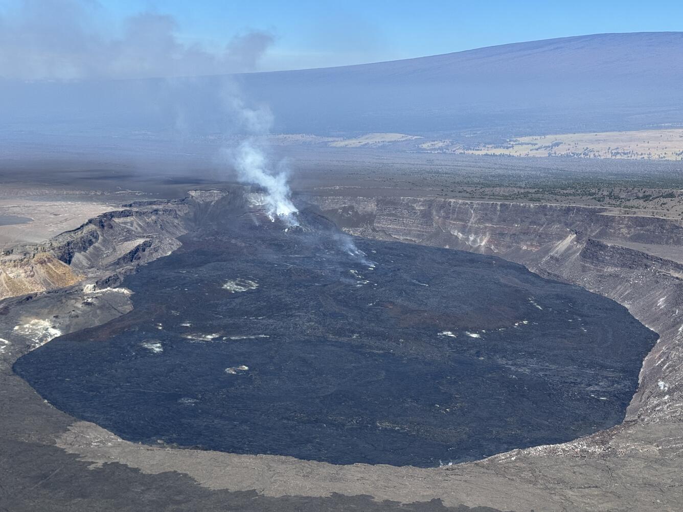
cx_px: 342
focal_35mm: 48
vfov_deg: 30.3
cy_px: 256
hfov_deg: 39.7
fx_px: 947
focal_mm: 6.76
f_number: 1.78
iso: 64
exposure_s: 1/3817
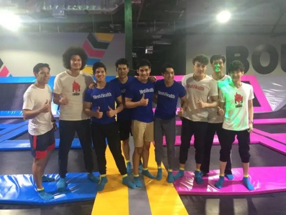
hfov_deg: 61.7
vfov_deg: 48.2
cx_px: 143
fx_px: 240
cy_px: 108
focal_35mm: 29
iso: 200
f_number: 2.2
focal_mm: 4.15
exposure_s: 1/33
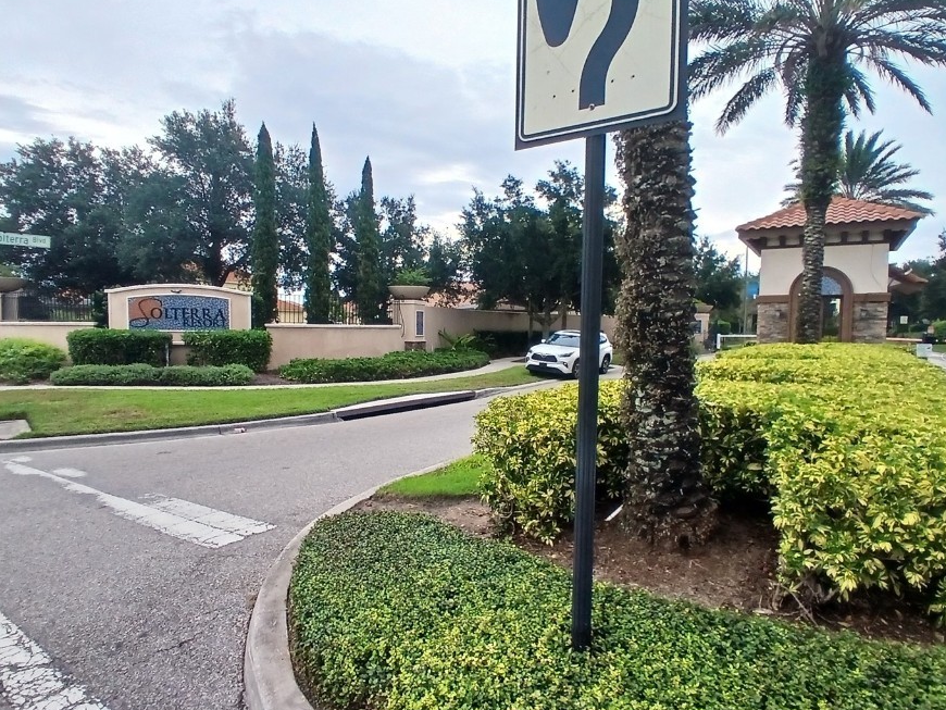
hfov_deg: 81.7
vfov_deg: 66.0
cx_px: 486
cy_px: 360
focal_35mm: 20
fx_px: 547
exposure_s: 1/476
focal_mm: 1.4
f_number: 2.2
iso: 50
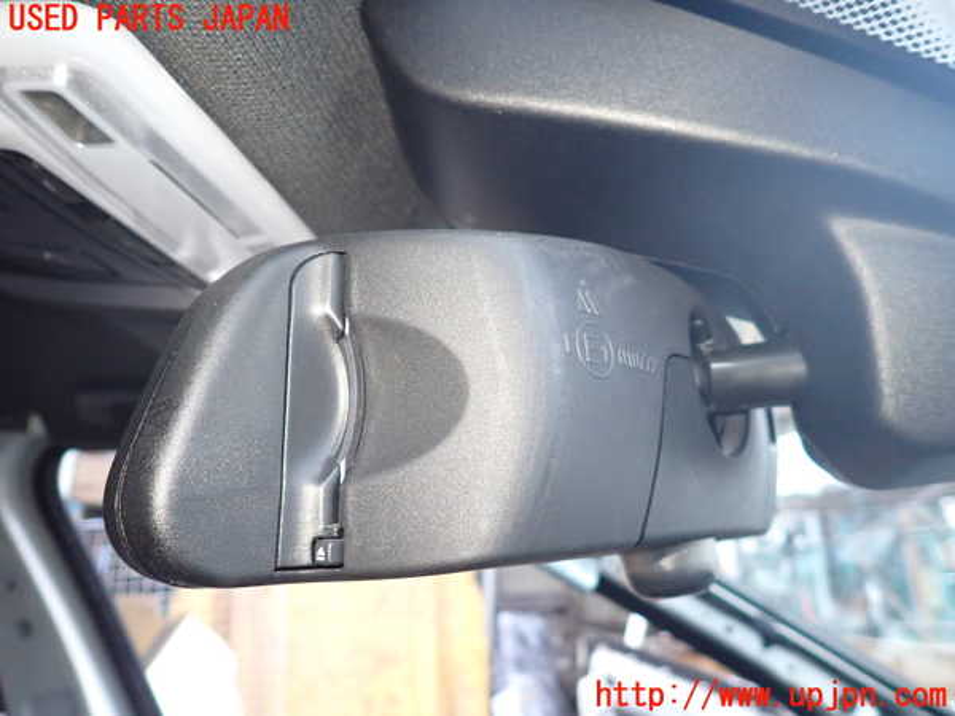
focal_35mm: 25
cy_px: 358
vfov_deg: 54.9
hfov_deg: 69.4
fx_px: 690
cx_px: 478
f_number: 2
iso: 800
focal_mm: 4.5
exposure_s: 1/30
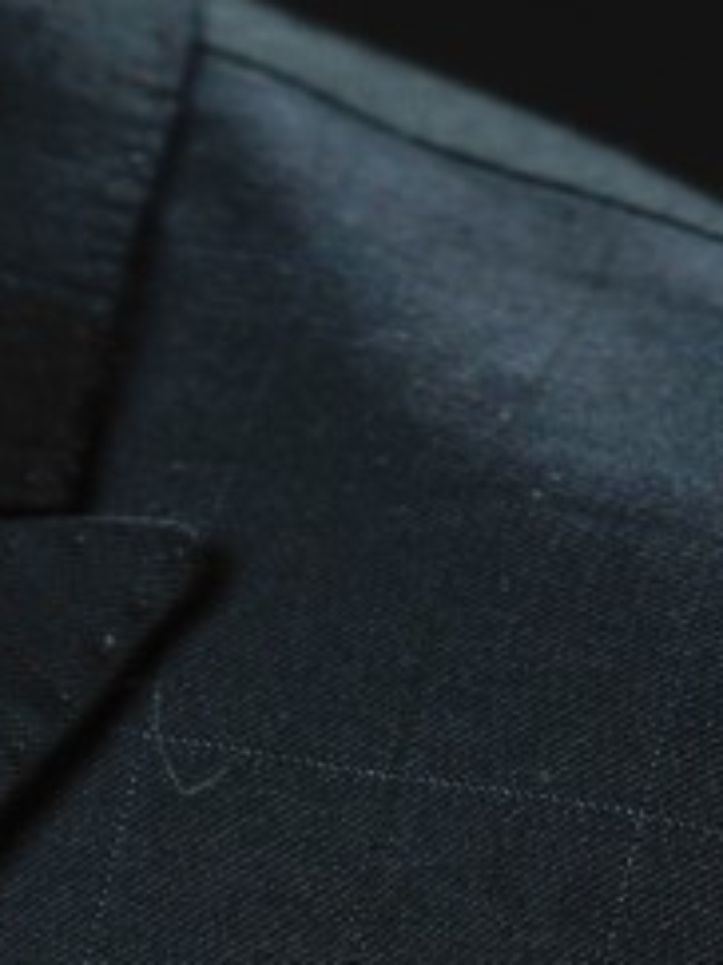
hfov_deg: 2.0
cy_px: -1060
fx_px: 20710
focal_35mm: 743
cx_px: -1108
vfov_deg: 2.7
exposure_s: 1/125
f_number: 5
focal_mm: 125
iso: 100
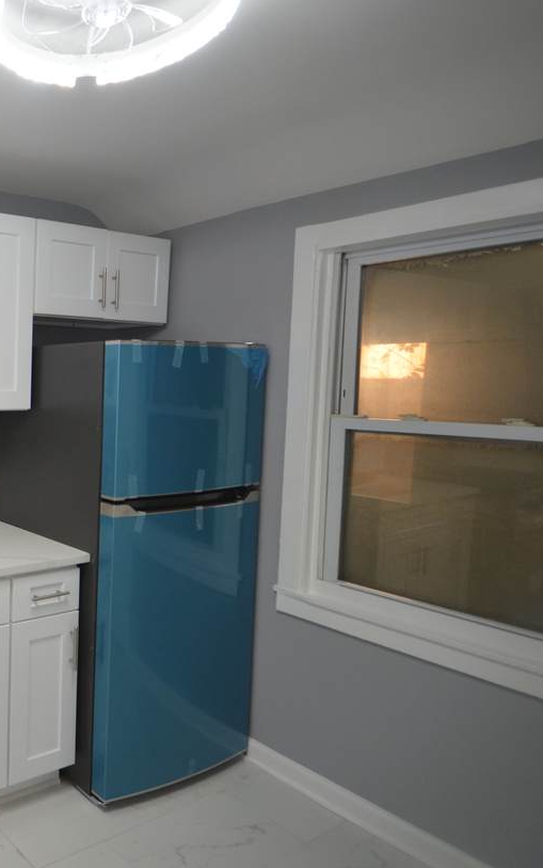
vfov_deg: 74.8
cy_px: 417
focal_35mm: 24
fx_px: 568
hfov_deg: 36.8
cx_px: -133
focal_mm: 10
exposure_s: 1/60
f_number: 4
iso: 560
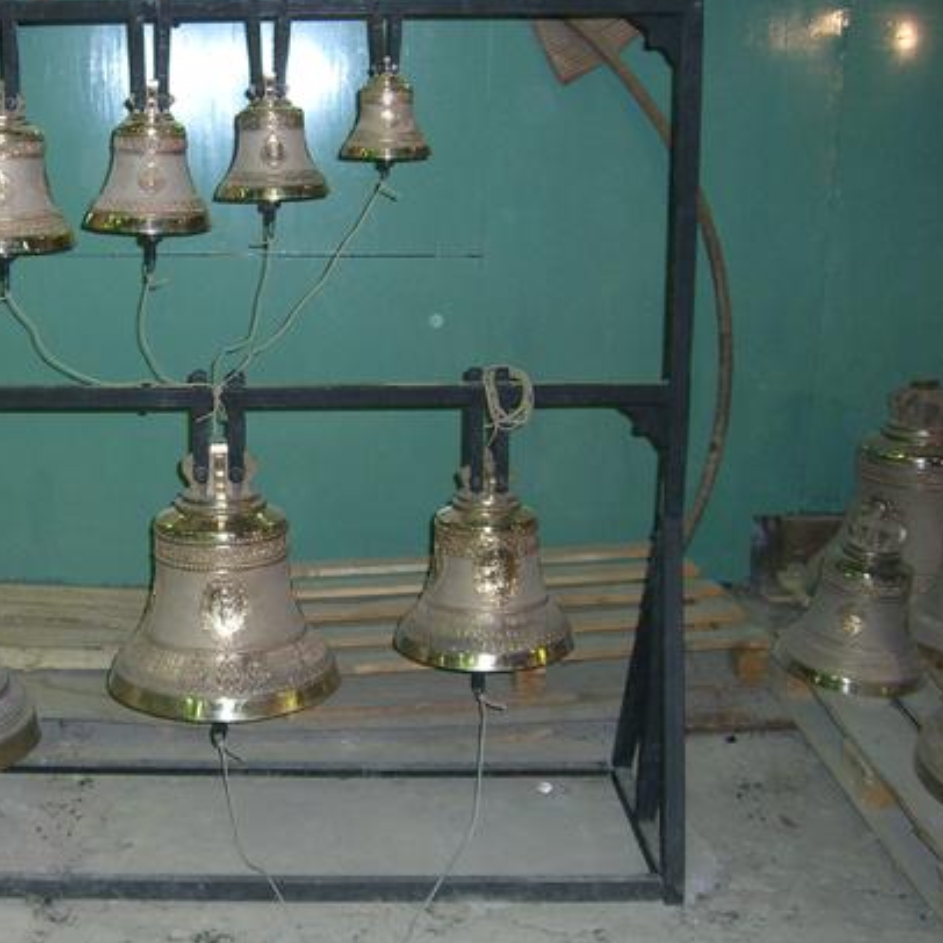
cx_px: 211
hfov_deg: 31.5
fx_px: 1633
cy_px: 446
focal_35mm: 53
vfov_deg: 32.2
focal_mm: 6.2
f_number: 2.7
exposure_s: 1/60
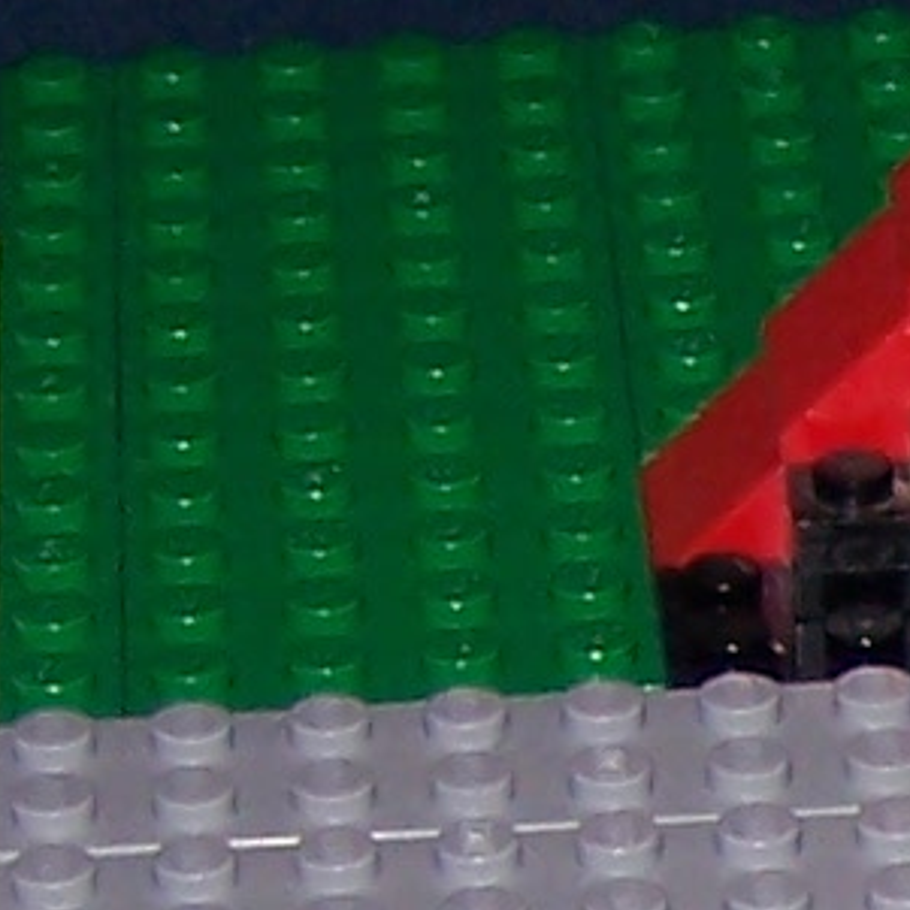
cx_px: 2361
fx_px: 8536
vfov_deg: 6.0
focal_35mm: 287
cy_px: 1273
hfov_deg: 5.8
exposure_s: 1/60
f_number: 2.8
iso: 80
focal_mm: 6.3
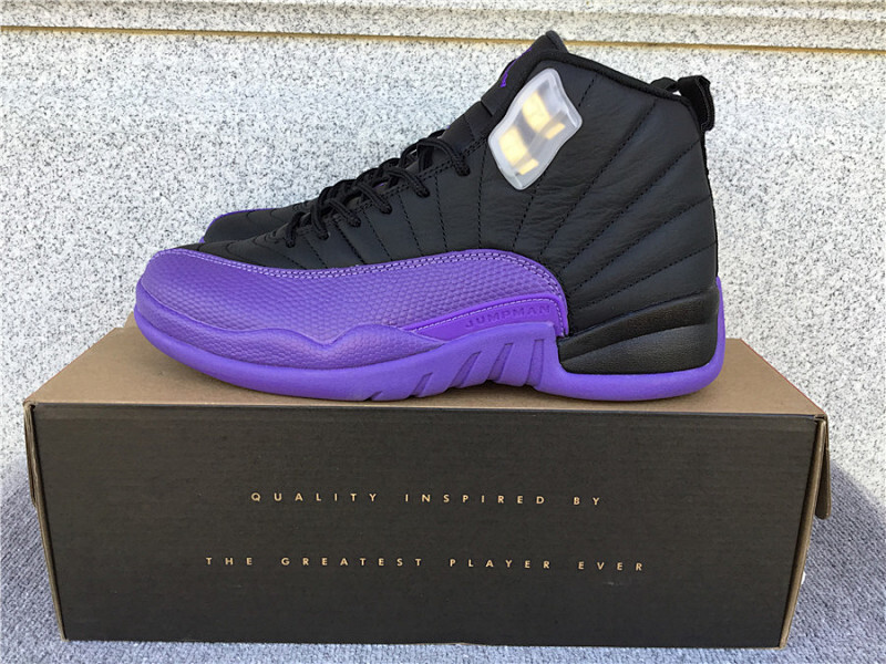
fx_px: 793
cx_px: 443
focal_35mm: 31
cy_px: 332
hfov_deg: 58.4
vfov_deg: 45.4
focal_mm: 3.3
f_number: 2.4
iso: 40
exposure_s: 1/100
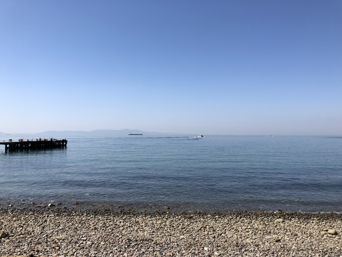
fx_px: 277
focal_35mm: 28
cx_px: 171
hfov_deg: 63.4
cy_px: 128
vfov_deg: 49.7
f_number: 1.8
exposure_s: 1/2825
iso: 20
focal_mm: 3.99
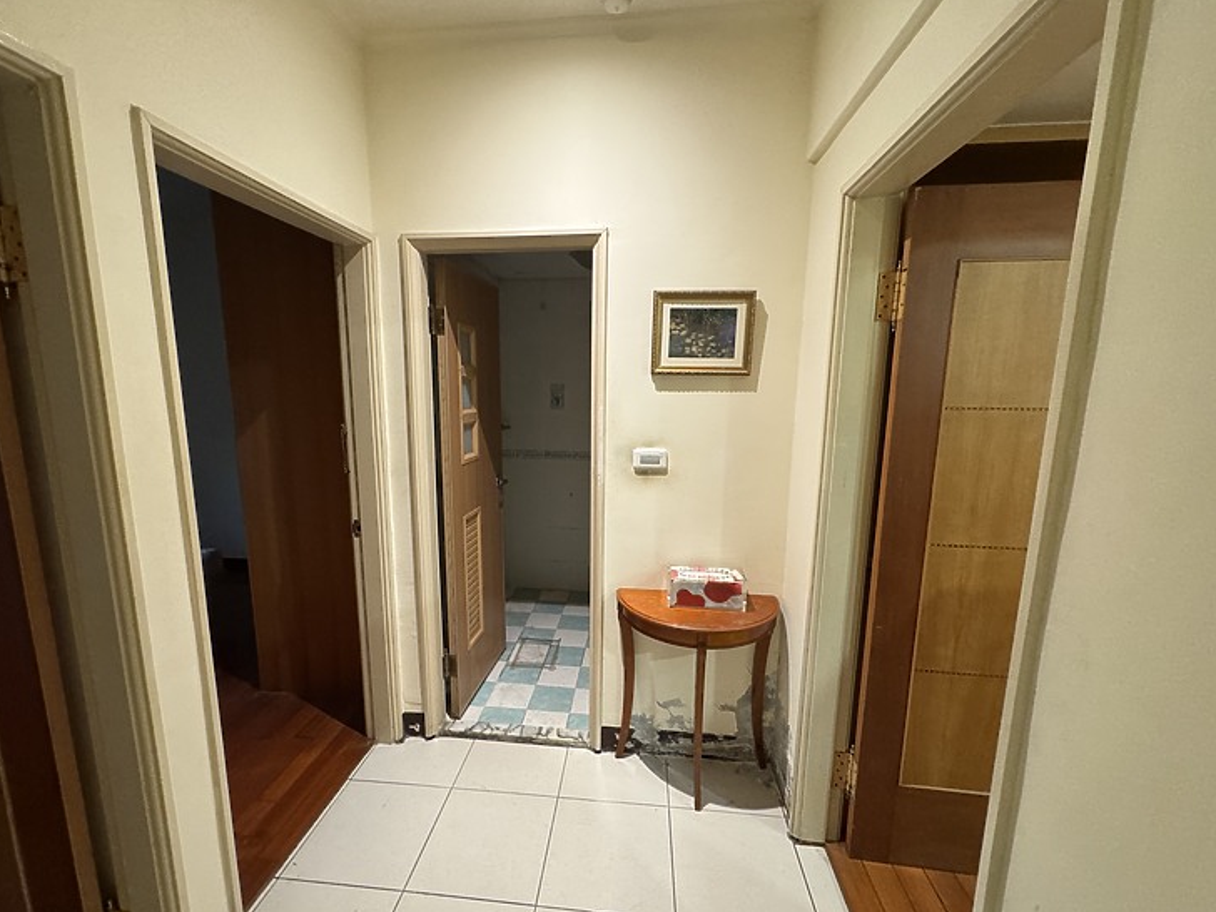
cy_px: 469
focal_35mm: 15
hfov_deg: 98.1
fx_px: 527
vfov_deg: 81.7
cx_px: 588
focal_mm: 2.22
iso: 640
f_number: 2.2
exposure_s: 1/60
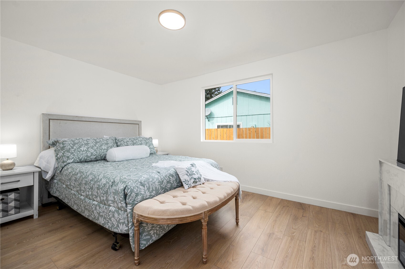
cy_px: 134
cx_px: 202
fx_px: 157
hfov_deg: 104.3
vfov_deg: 81.1
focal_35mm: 14
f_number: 6.3
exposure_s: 1/40
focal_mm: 14
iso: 200
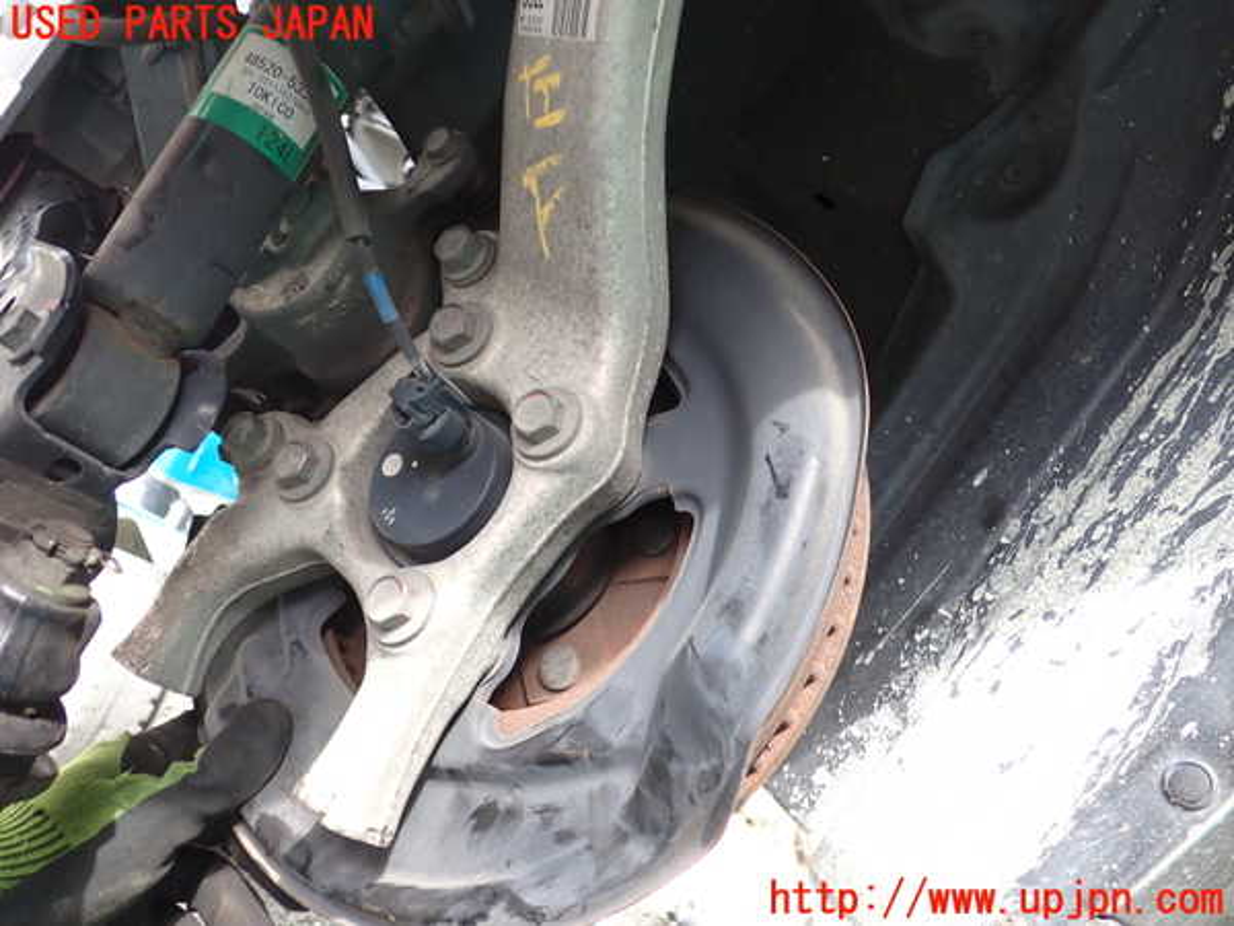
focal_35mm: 30
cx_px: 617
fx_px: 1069
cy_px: 463
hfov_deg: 60.0
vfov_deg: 46.8
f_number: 2.3
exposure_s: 1/60
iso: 100
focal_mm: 5.4
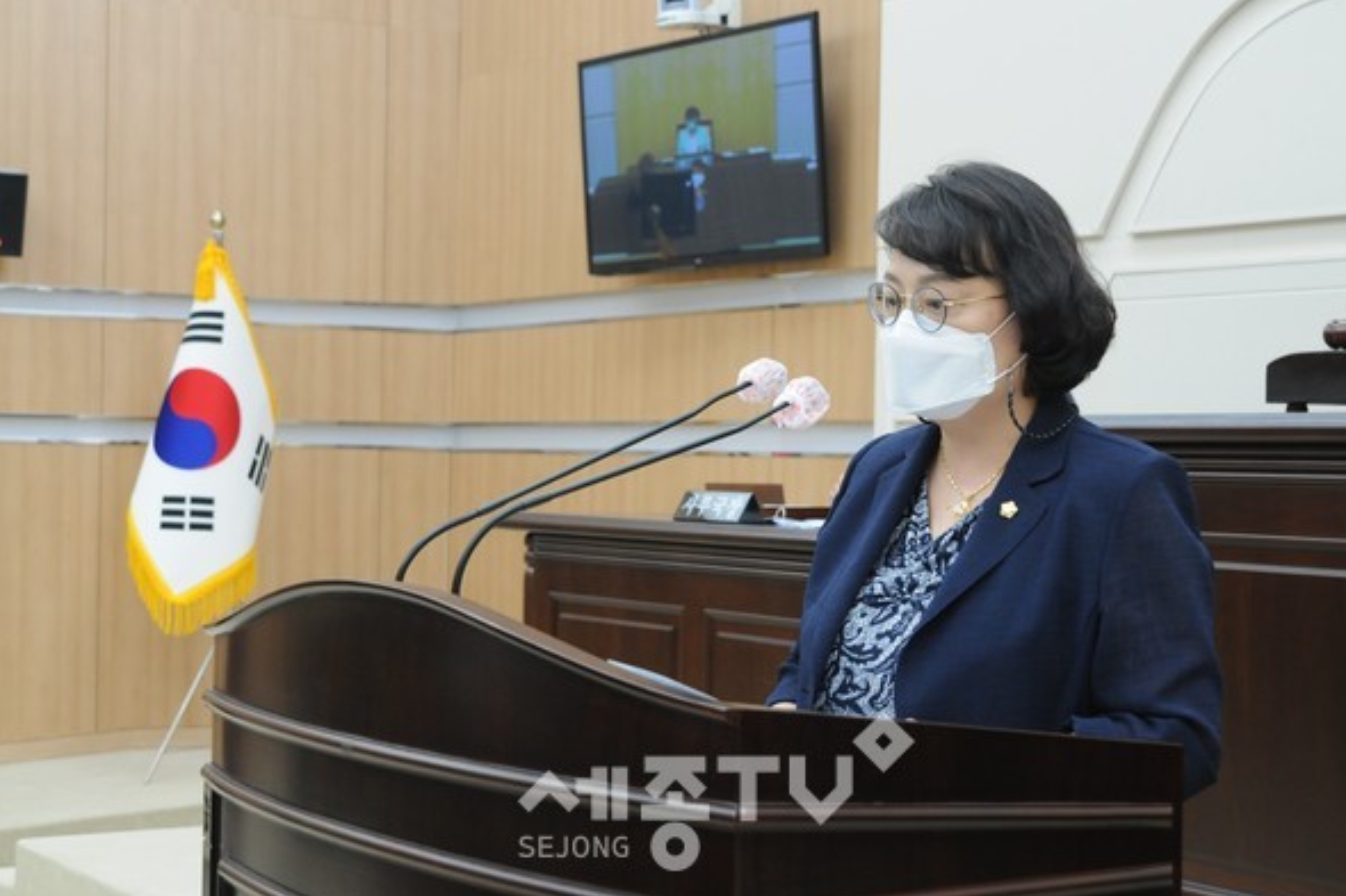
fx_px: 2280
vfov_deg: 22.2
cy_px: 450
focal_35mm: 61
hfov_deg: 32.9
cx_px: 682
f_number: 5
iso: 800
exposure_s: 1/100
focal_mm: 40
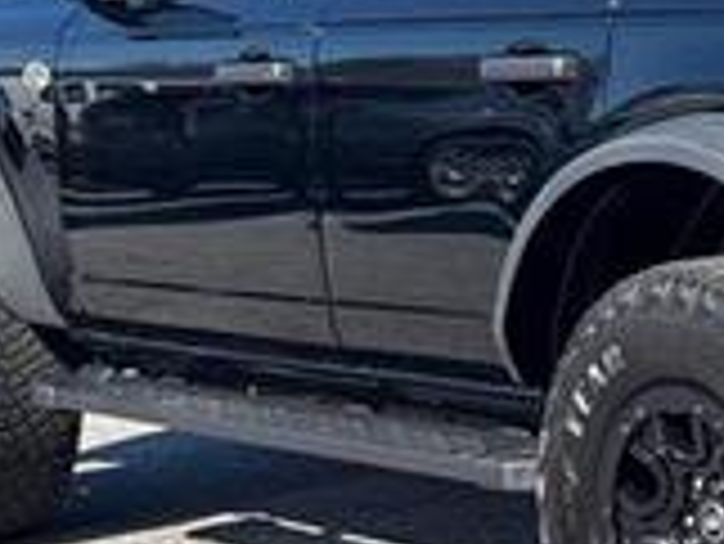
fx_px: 3140
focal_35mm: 150
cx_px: 755
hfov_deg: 13.0
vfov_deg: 9.9
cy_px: 99
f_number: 1.78
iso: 64
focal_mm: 6.76
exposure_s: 1/3257
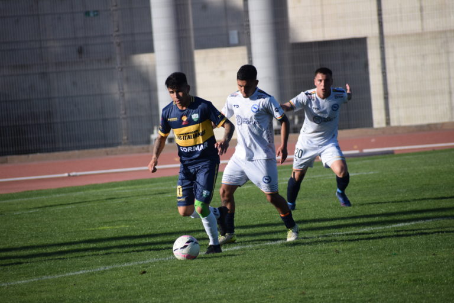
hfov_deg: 4.6
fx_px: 5675
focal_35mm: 450
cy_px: 152
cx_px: 227
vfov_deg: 3.1
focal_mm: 300
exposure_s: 1/1600
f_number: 6.3
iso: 400
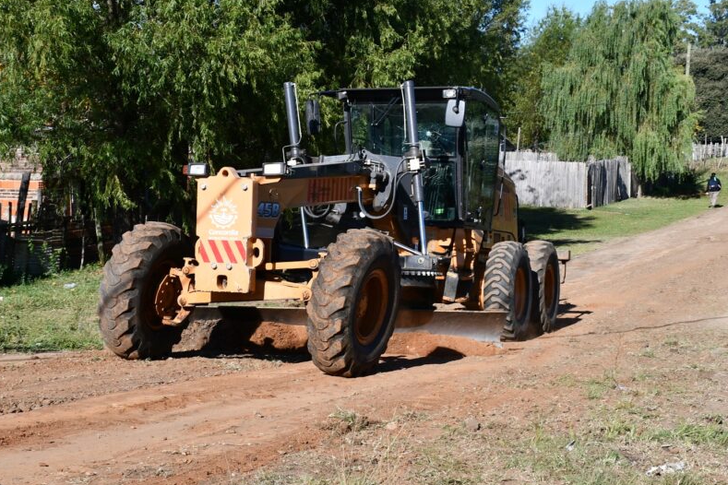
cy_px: 255
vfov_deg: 20.9
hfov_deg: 31.0
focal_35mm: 65
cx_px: 368
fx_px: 1314
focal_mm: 30
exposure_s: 1/250
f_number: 8
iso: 100
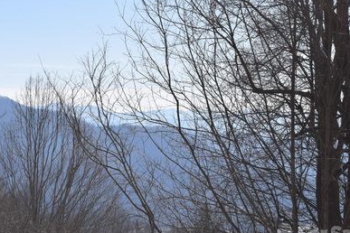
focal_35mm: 107
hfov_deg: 19.1
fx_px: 1037
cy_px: 119
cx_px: 143
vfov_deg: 12.8
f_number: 11
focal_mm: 55
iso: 200
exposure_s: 1/500
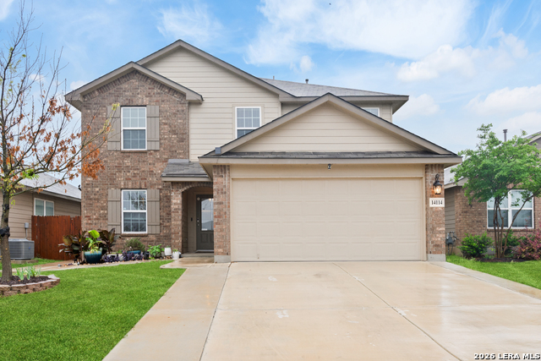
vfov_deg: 48.0
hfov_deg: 67.4
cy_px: 180
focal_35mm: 27
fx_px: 406
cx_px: 270
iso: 200
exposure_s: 1/60
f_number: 9
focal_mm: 18
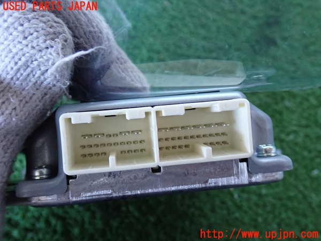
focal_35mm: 38
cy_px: 120
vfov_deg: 37.7
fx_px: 352
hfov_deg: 49.0
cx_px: 160
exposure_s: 1/40
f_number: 2.7
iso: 640
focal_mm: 6.83
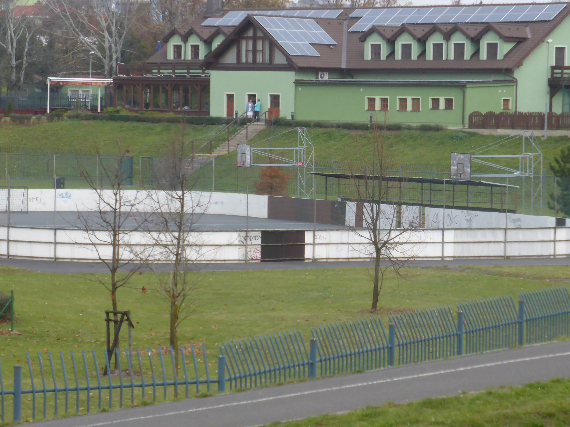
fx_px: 2684
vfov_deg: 9.1
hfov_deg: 12.1
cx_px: 399
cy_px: 196
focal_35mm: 163
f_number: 5.3
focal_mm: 17.1
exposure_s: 1/125
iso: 100
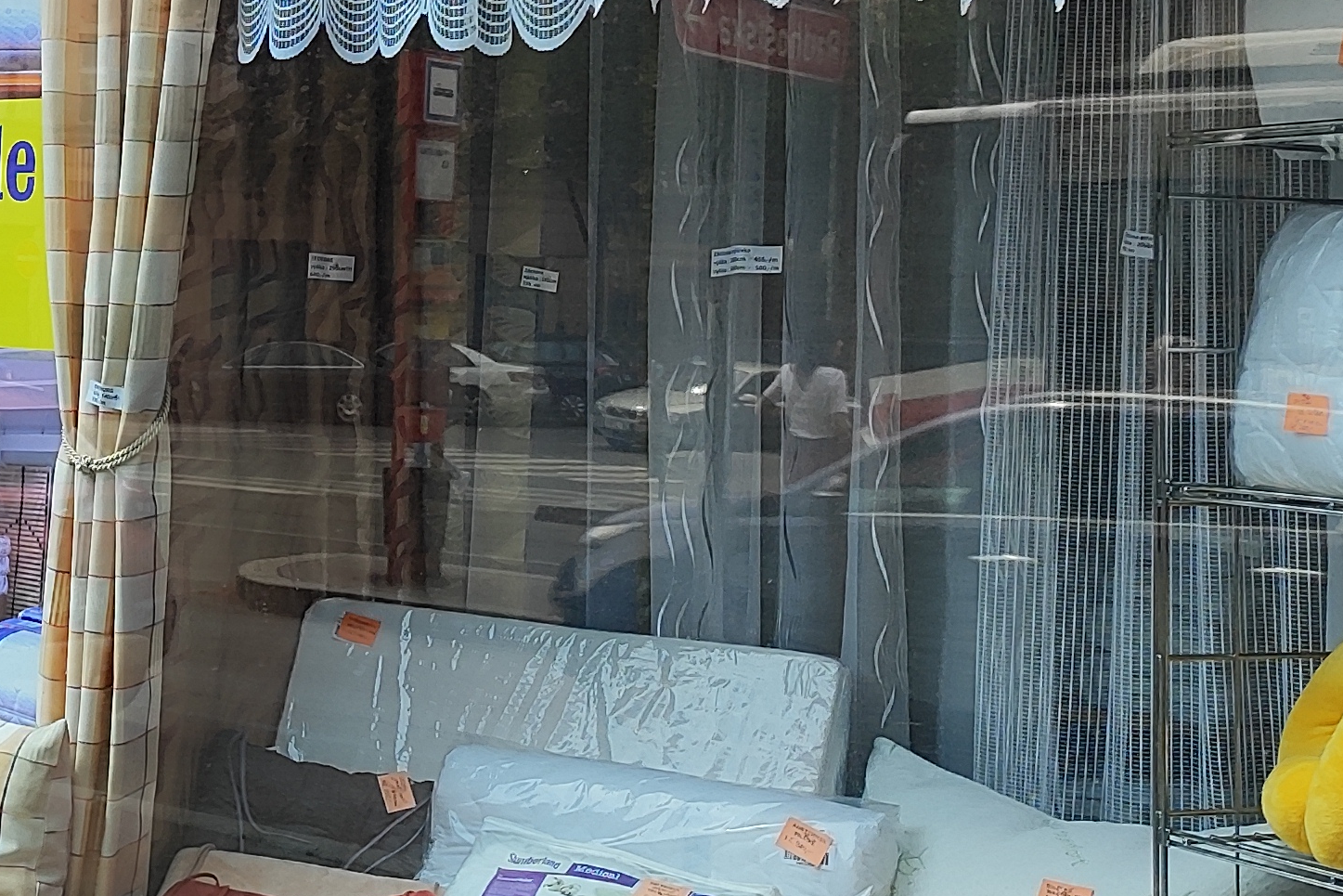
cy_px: 214
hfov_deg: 26.8
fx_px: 2574
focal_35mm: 69
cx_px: -146
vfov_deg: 19.6
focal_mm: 5.89
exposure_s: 1/211
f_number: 1.89
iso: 50
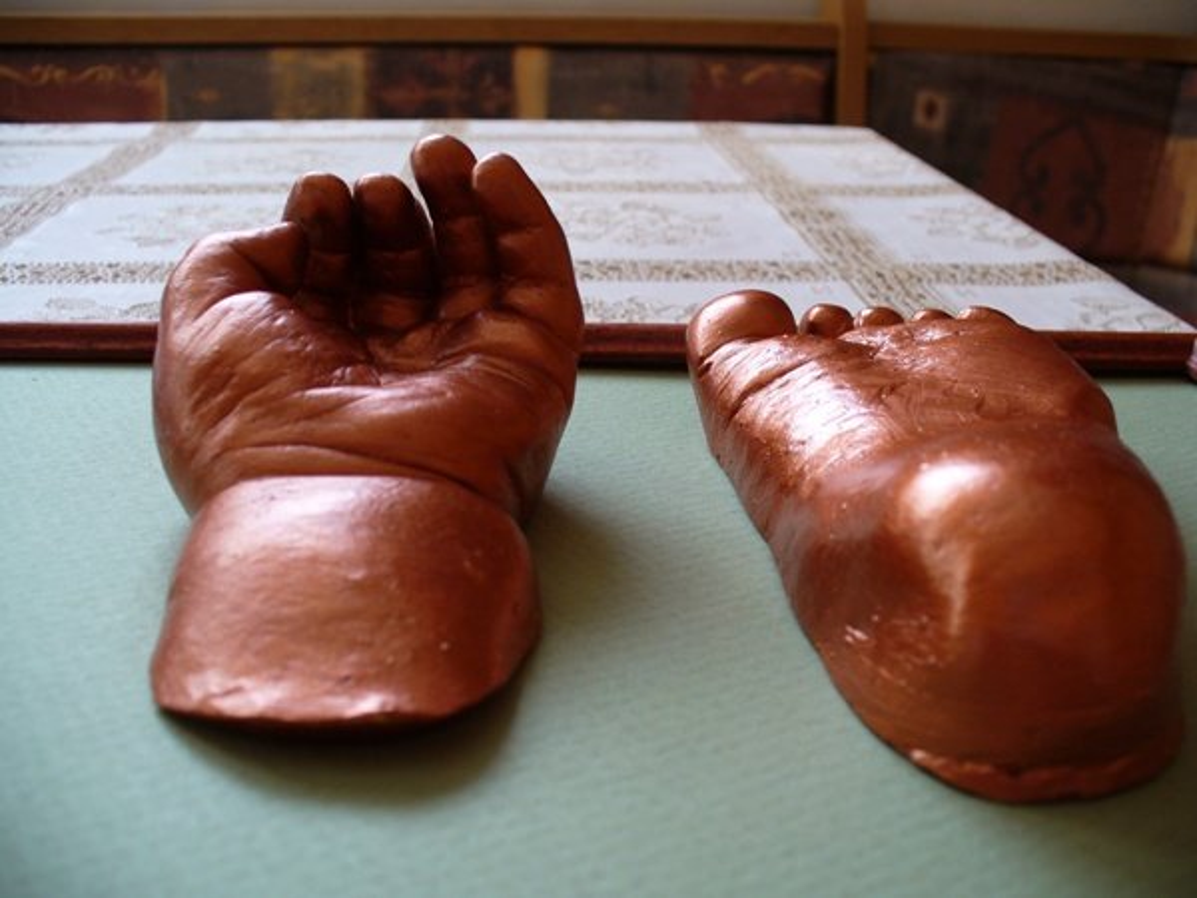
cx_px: 598
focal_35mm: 37
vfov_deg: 38.7
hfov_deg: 50.1
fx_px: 1279
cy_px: 449
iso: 100
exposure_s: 1/40
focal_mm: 6.1
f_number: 2.8
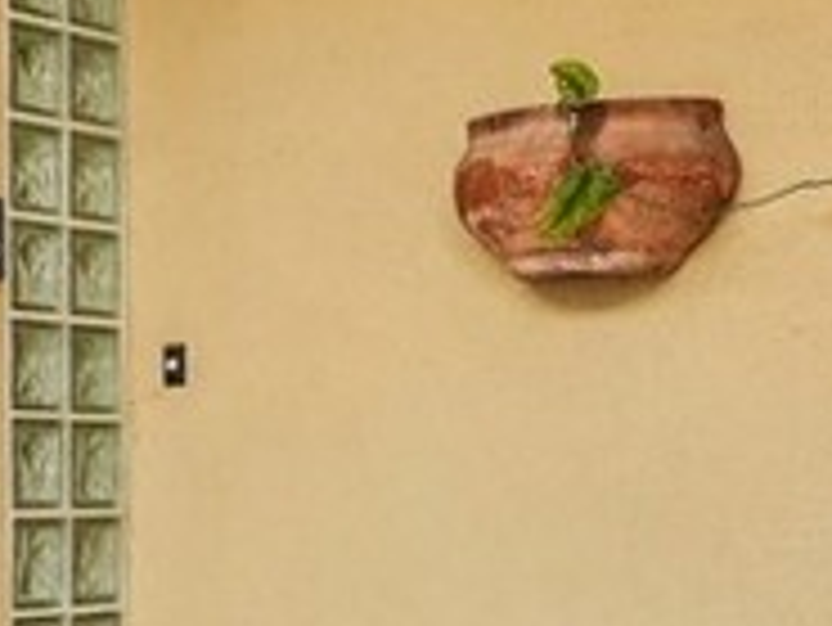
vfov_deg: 17.2
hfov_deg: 20.2
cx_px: -369
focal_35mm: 85
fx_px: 2044
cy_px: 511
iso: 400
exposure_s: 1/80
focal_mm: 16
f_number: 8
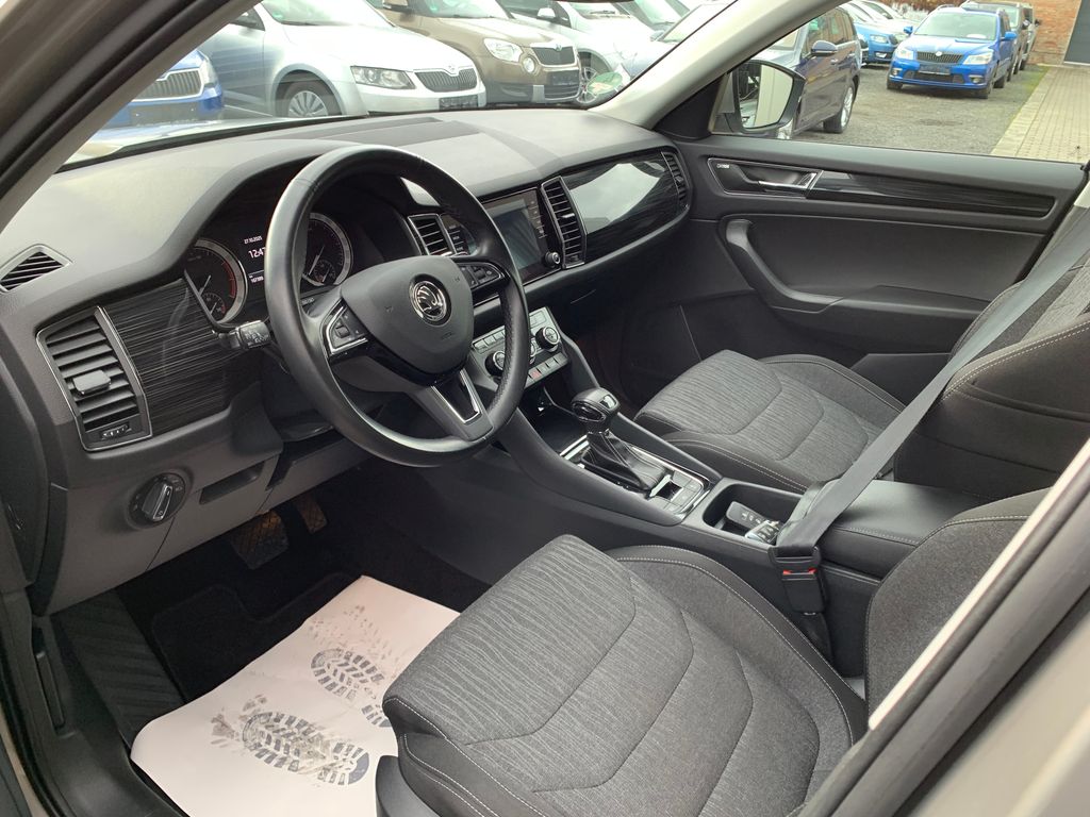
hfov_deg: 67.3
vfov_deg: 53.1
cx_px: 545
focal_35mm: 26
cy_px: 408
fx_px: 819
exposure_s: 1/88
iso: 100
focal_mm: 4.25
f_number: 1.8
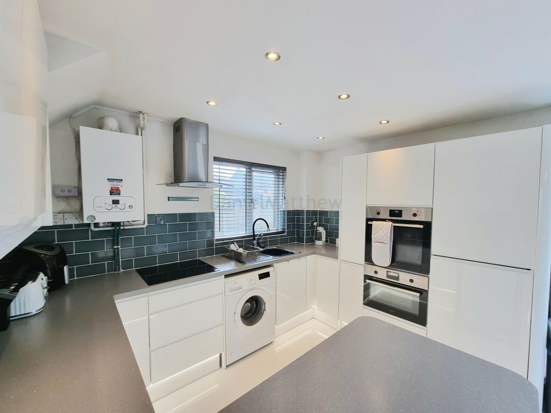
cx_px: 276
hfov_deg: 106.2
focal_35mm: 13
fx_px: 207
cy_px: 206
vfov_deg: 89.9
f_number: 2.2
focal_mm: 2.2
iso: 80
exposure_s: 1/100
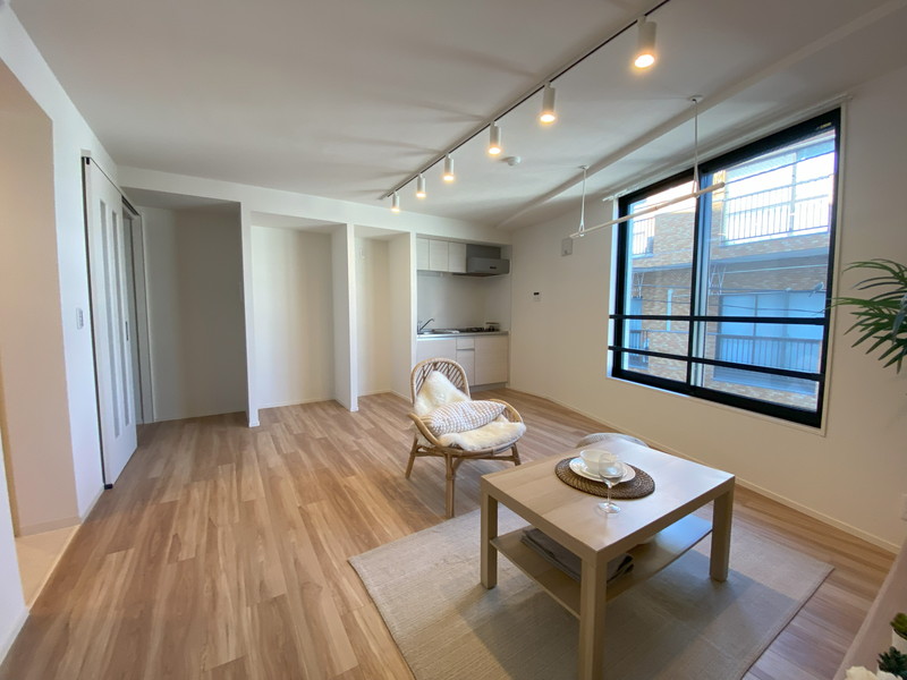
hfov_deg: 106.2
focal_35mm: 13
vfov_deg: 89.9
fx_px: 341
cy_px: 340
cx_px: 454
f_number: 2.4
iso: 125
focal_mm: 1.54
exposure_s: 1/121
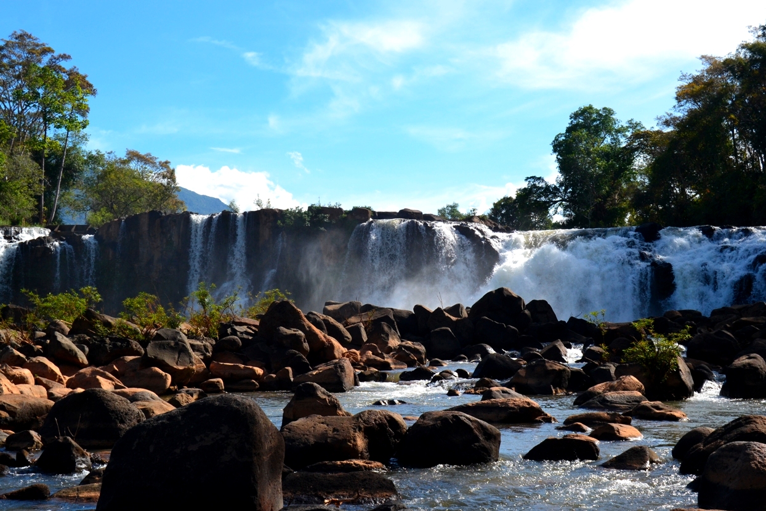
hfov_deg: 35.1
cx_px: 383
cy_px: 256
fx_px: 1213
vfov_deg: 23.8
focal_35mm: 57
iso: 400
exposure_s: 1/400
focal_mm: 38
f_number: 11
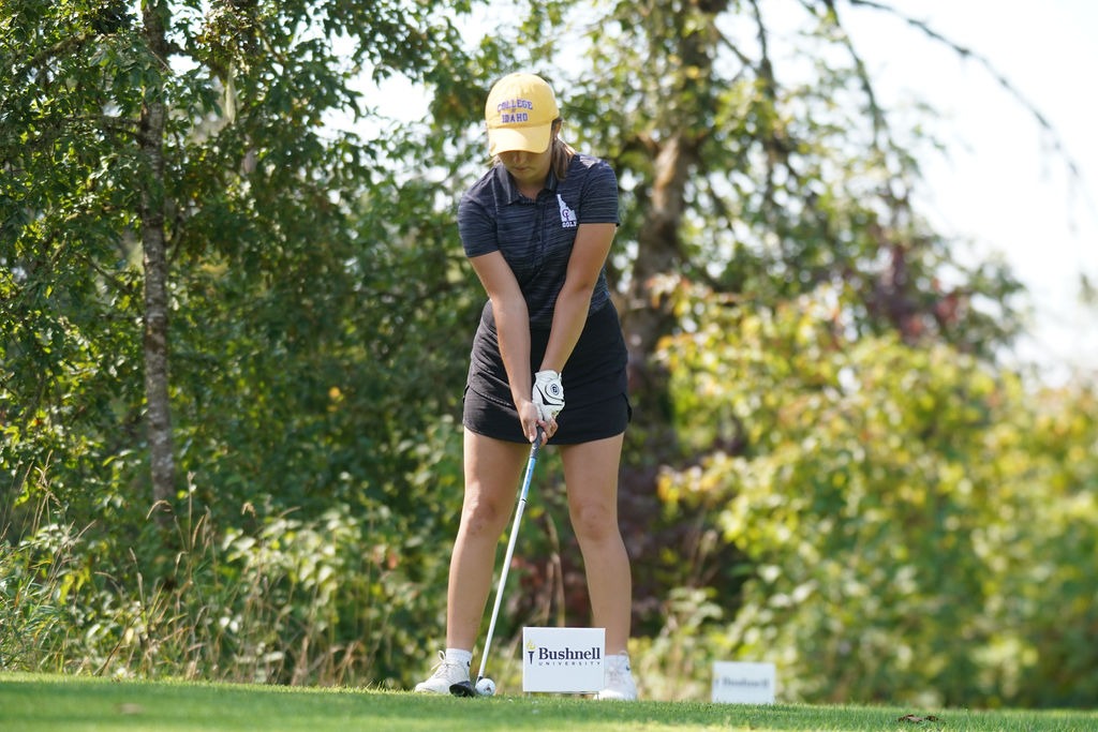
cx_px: 549
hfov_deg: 10.8
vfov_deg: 7.2
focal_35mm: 190
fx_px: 5795
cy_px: 366
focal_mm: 190
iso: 500
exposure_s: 1/500
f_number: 5.6
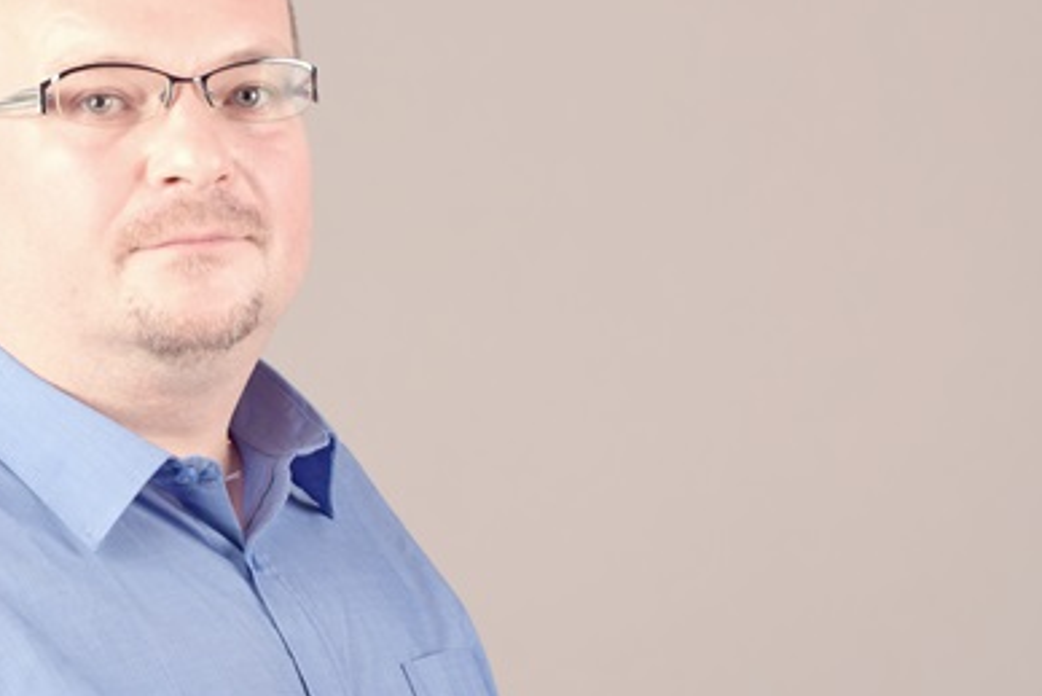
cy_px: 329
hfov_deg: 11.8
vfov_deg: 7.9
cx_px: 191
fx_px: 5009
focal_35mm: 173
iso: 100
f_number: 8
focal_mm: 70
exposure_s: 1/125
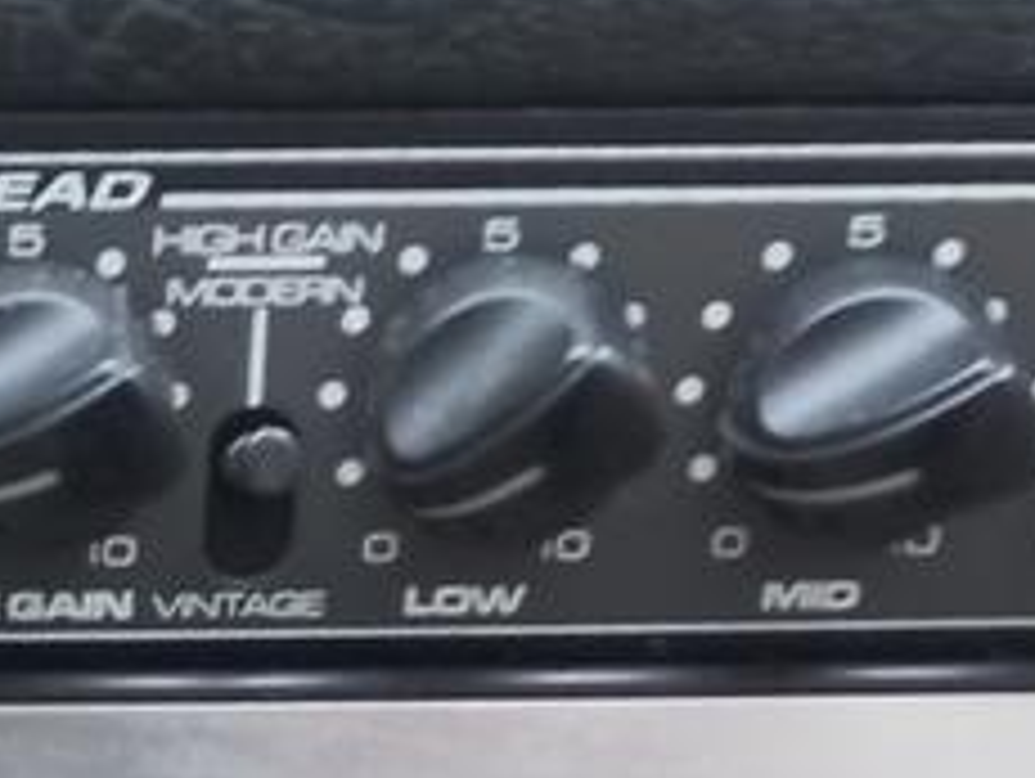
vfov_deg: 9.7
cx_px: -198
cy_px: 1763
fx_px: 4160
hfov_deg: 13.8
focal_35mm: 139
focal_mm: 4.6
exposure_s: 1/24
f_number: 1.8
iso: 400
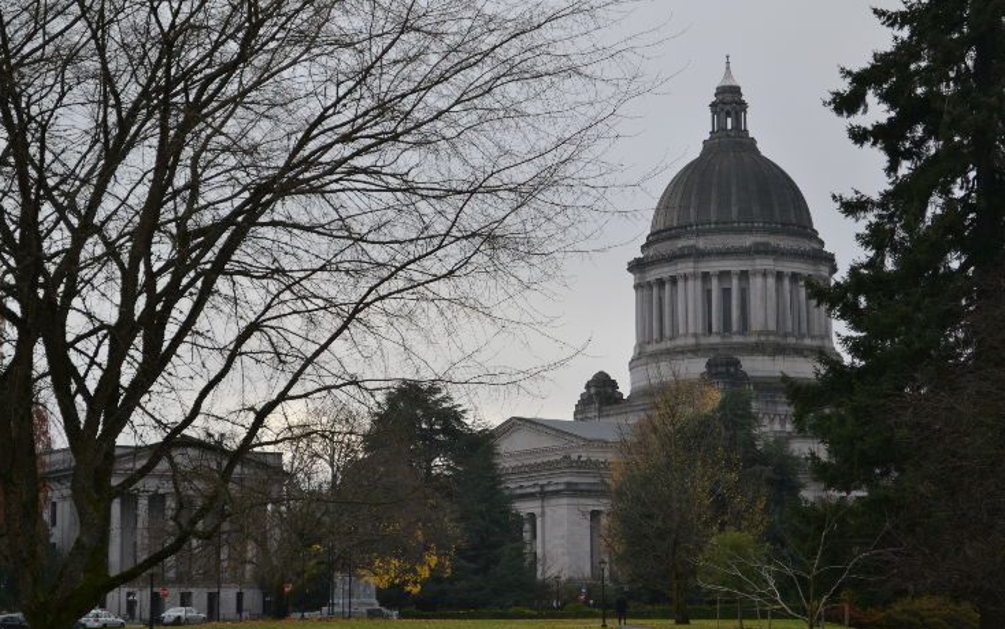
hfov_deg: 24.5
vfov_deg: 15.5
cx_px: 502
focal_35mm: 85
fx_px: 2315
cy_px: 323
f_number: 5.6
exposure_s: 1/125
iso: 160
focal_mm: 55
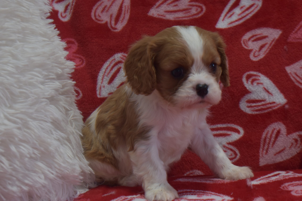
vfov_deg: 16.6
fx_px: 692
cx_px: 151
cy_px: 100
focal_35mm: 82
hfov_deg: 24.6
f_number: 5.6
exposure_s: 1/80
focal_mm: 55
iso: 400
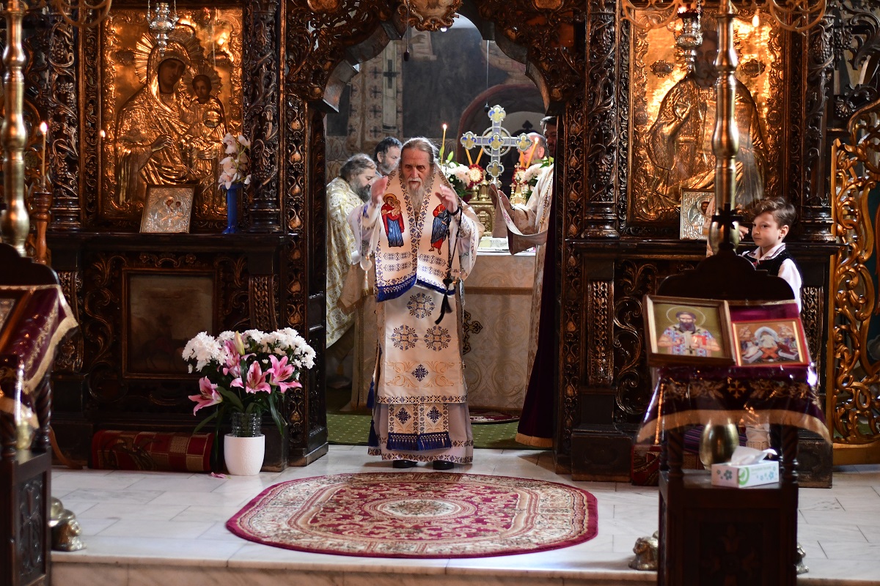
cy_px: 293
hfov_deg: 27.0
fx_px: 1833
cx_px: 440
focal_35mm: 75
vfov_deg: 18.2
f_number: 2.2
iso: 2000
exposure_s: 1/100
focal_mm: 50
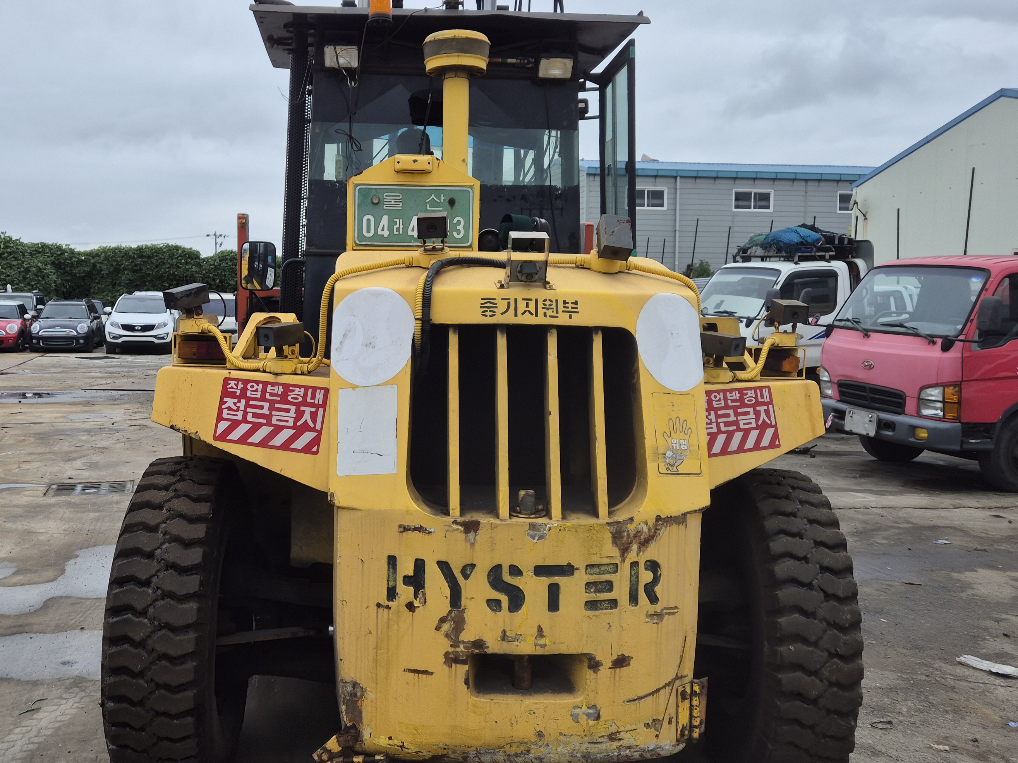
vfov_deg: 40.7
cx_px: 436
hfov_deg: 52.5
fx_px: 1029
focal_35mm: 35
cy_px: 356
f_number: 1.8
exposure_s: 1/379
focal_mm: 5.4
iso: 25
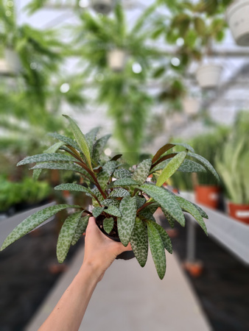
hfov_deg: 56.9
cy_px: 166
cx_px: 124
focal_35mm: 24
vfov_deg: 71.6
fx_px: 230
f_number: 1.8
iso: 50
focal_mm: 5.23
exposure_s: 1/100
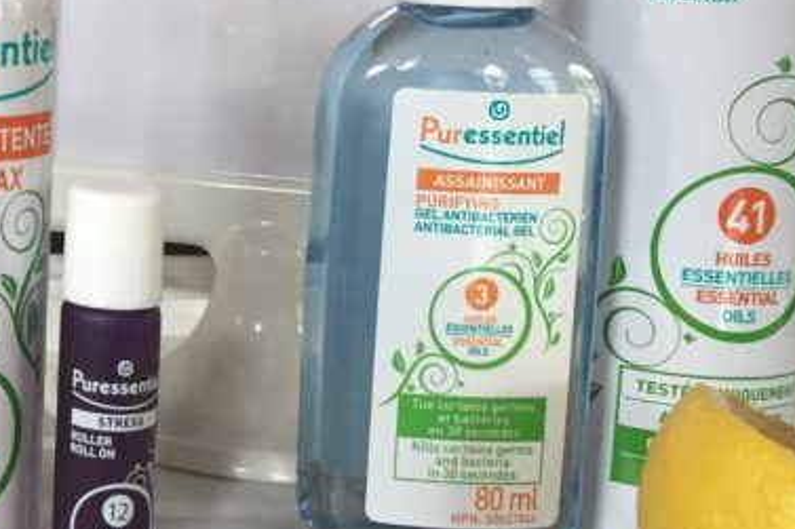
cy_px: 55
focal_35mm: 82
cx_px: -160
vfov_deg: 16.4
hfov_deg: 22.8
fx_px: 1810
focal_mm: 4.15
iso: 40
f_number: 2.2
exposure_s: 1/30
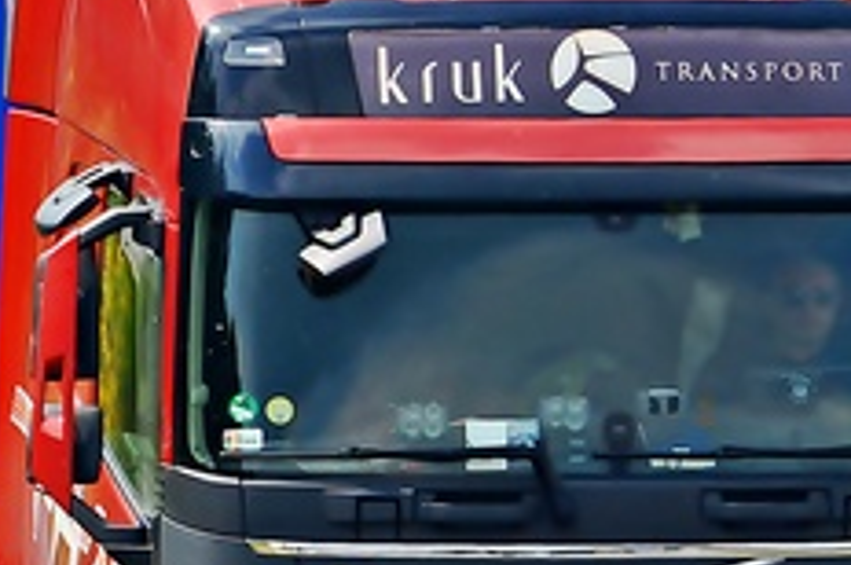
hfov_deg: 1.4
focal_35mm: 1448
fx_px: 34181
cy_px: 451
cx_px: 268
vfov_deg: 0.9
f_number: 7.1
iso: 250
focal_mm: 280
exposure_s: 1/800
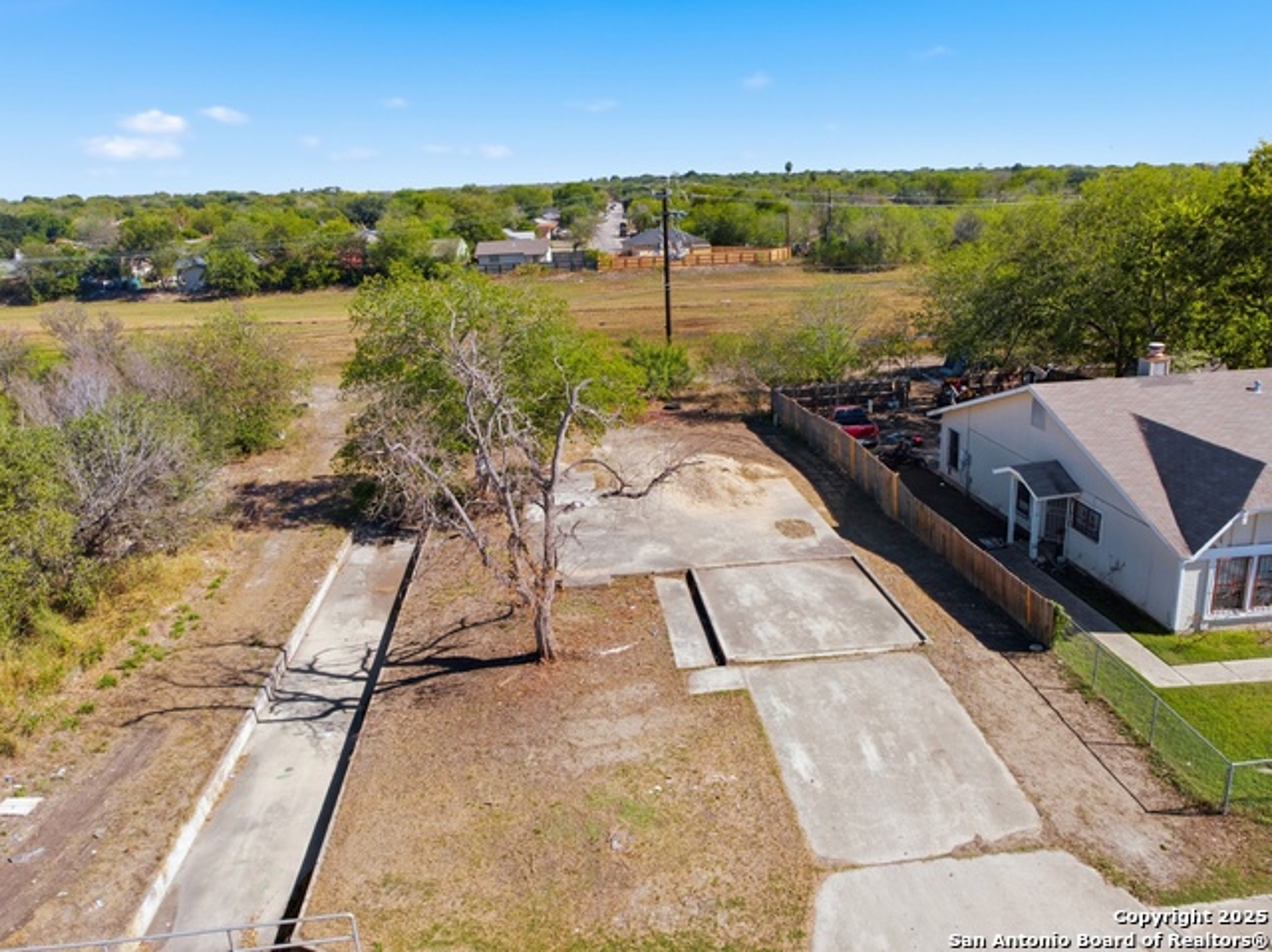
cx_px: 636
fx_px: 881
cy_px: 476
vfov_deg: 56.8
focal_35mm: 24
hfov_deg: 71.6
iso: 114
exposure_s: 1/1858
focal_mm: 4.5
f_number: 2.8
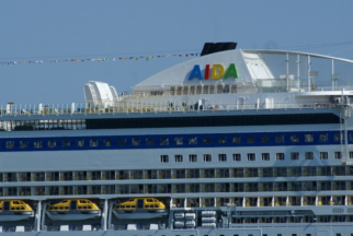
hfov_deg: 6.2
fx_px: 3281
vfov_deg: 4.1
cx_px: 172
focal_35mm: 334
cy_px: 157
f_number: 10
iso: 100
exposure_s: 1/400
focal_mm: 160
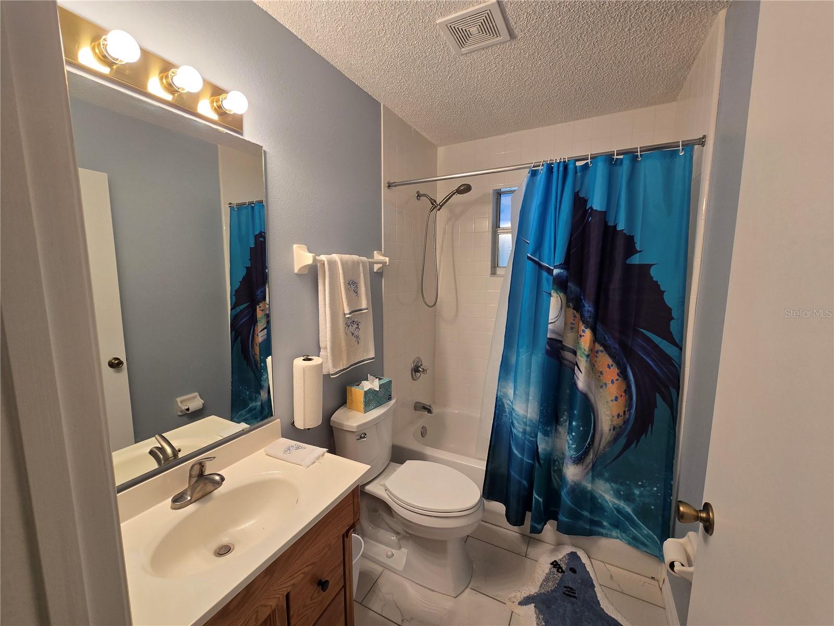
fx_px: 313
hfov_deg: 106.2
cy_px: 313
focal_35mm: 13
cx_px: 417
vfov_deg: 89.9
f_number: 2.2
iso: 64
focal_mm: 2.2
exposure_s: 1/60
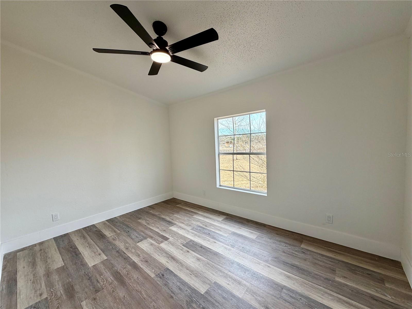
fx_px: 167
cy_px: 154
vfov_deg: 85.7
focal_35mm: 14
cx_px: 206
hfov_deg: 102.1
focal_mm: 2.22
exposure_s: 1/121
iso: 64
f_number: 2.2
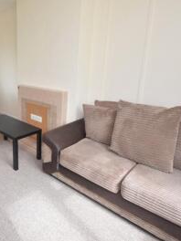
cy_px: 100
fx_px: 181
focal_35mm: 26
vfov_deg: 66.8
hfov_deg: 48.6
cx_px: 26
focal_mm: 10
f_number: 5.6
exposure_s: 1/125
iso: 640
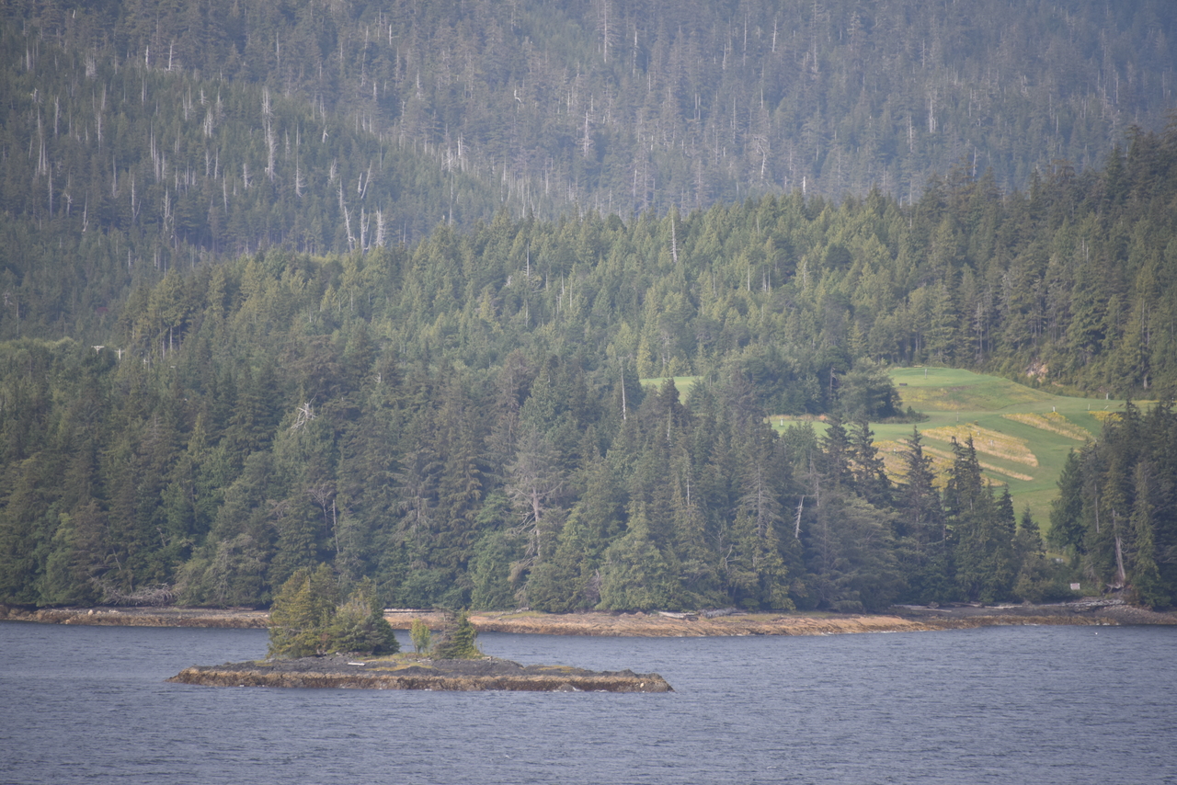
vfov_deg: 4.6
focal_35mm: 300
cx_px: 588
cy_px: 392
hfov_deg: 6.9
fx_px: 9810
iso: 280
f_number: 5.6
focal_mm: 300
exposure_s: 1/640
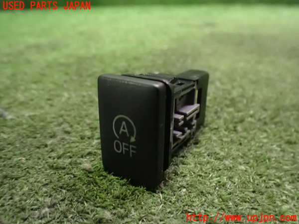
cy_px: 112
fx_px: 259
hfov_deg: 60.0
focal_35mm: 30
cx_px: 150
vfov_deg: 46.8
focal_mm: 5.4
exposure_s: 1/30
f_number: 2.3
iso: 1600
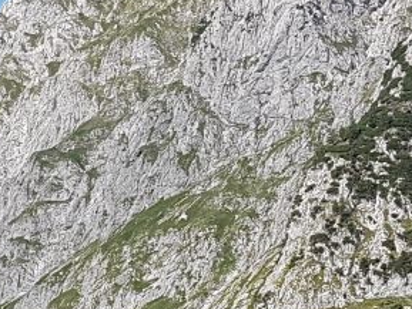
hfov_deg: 13.4
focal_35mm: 144
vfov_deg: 10.3
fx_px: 1715
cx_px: -67
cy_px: 271
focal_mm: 4.2
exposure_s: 1/1552
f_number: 1.7
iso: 50
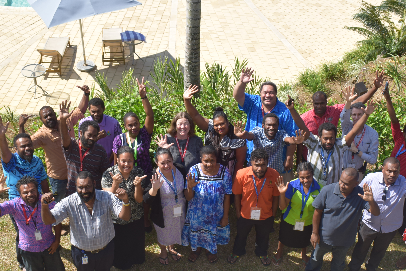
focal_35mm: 55
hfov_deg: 36.4
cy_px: 176
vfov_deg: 24.7
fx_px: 617
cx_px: 221
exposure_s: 1/200
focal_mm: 25
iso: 100
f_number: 8
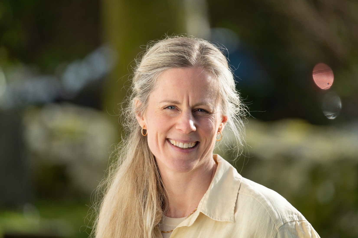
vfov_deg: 4.3
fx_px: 3181
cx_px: 179
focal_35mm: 320
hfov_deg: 6.4
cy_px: 119
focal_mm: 320
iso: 200
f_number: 5.3
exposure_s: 1/640
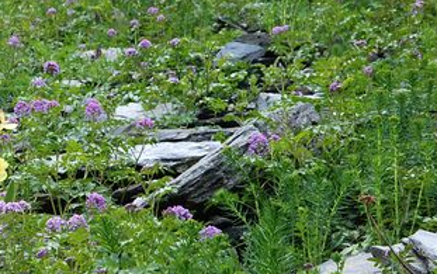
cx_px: -7
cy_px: 144
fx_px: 3077
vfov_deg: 5.1
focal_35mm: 258
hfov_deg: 8.1
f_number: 11
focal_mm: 75
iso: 250
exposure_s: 1/125
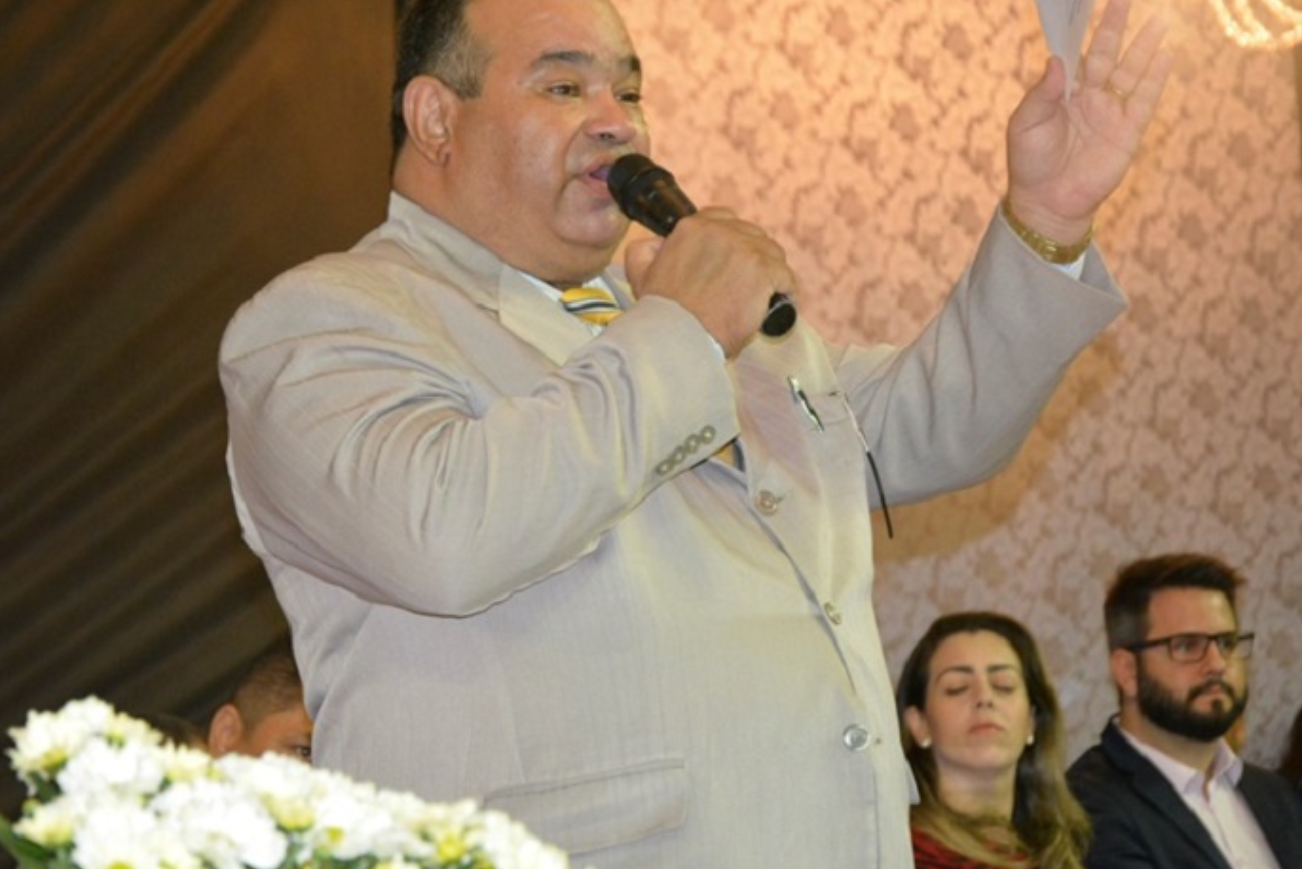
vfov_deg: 9.2
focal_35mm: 149
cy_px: 402
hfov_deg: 13.8
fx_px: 5376
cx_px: 552
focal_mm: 85
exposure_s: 1/60
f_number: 5.6
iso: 2800
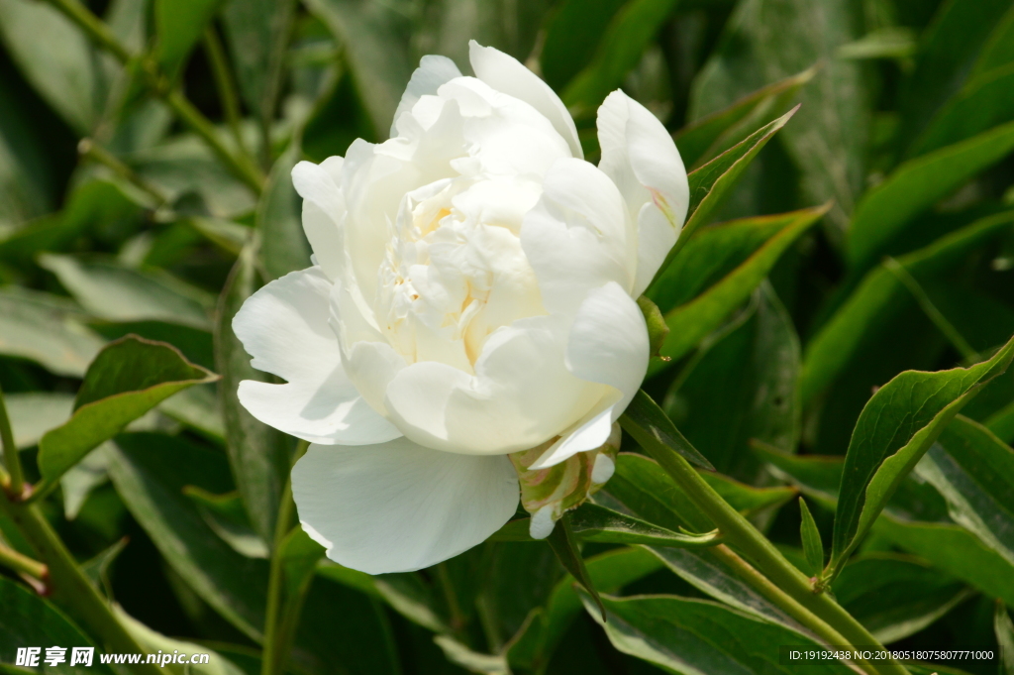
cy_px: 338
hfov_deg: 4.6
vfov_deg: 3.1
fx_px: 12664
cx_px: 507
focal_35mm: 450
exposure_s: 1/250
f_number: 20
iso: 500
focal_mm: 300
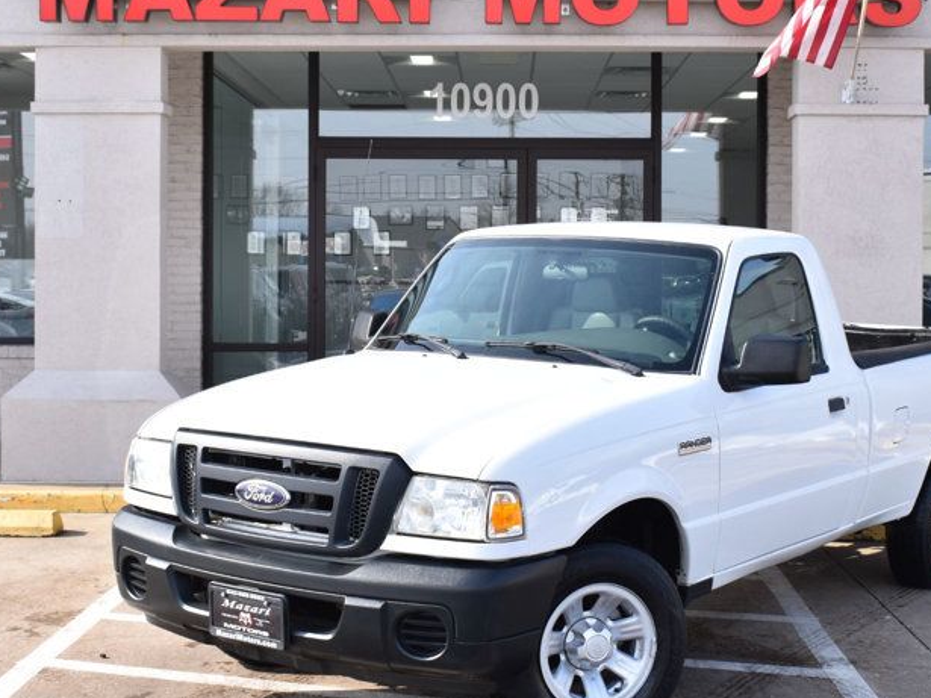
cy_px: 329
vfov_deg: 22.6
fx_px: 1742
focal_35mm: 65
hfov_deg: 29.9
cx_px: 492
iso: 200
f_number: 8
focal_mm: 27
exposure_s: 1/250
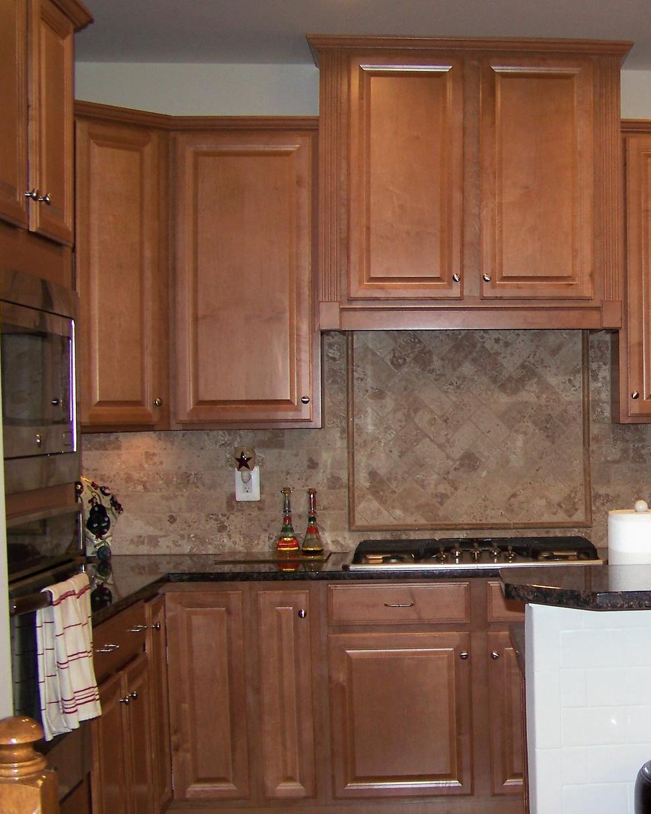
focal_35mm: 59
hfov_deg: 24.7
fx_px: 1421
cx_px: 636
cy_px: 459
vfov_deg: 31.9
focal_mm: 5.85
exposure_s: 1/30
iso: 64
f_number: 2.8
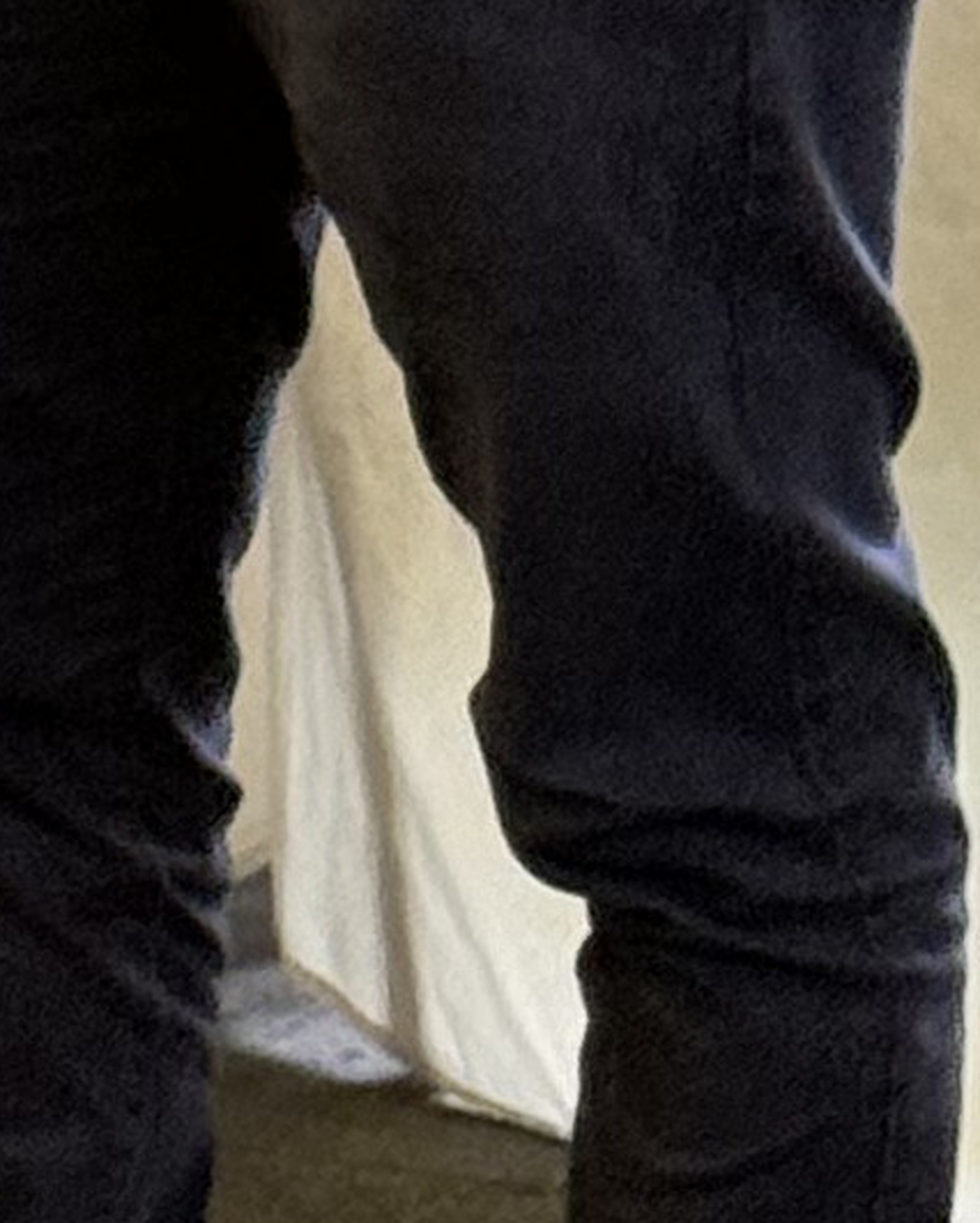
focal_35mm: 355
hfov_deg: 4.2
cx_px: -1670
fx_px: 12863
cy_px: 897
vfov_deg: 5.4
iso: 250
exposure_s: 1/33
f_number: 1.78
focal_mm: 6.76
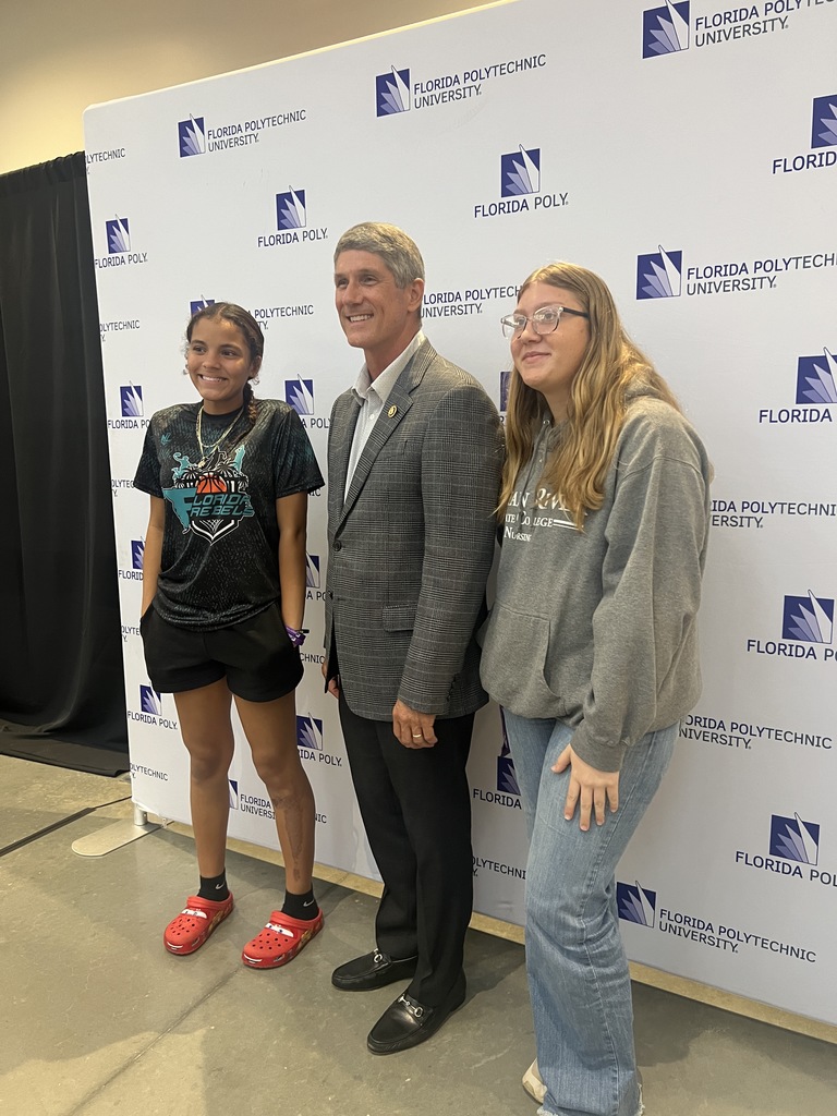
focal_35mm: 26
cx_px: 418
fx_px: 838
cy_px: 558
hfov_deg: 53.1
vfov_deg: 67.3
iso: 320
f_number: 1.5
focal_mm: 5.7
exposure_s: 1/60
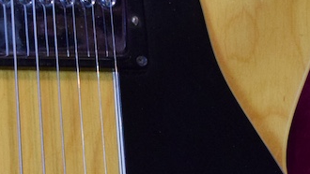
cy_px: 314
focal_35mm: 271
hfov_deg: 7.9
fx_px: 2229
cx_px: 45
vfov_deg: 4.4
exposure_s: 1/60
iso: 2500
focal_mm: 38
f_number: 4.8
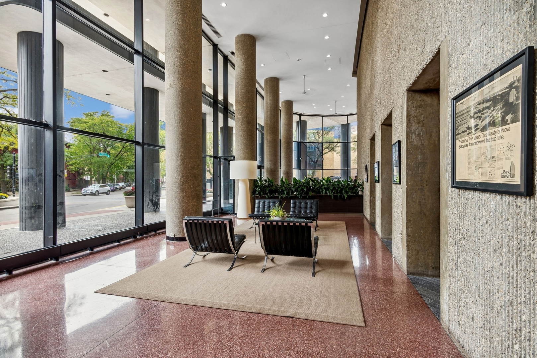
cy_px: 179
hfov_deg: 93.3
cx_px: 268
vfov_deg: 70.5
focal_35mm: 17
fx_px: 254
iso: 200
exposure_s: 1/60
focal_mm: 17
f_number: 8
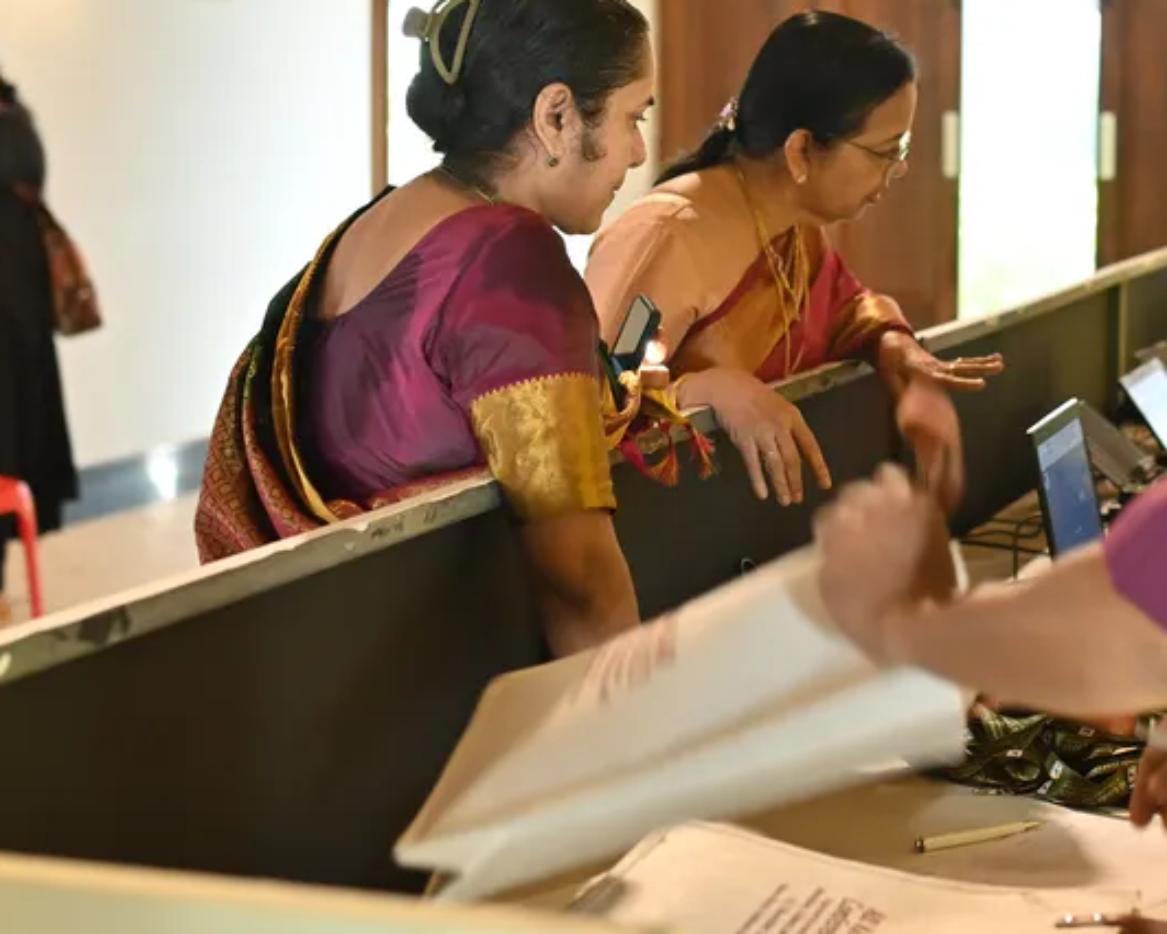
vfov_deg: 19.3
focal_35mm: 79
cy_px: 231
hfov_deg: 23.9
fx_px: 2730
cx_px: 871
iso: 800
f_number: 2
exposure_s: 1/100
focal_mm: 35
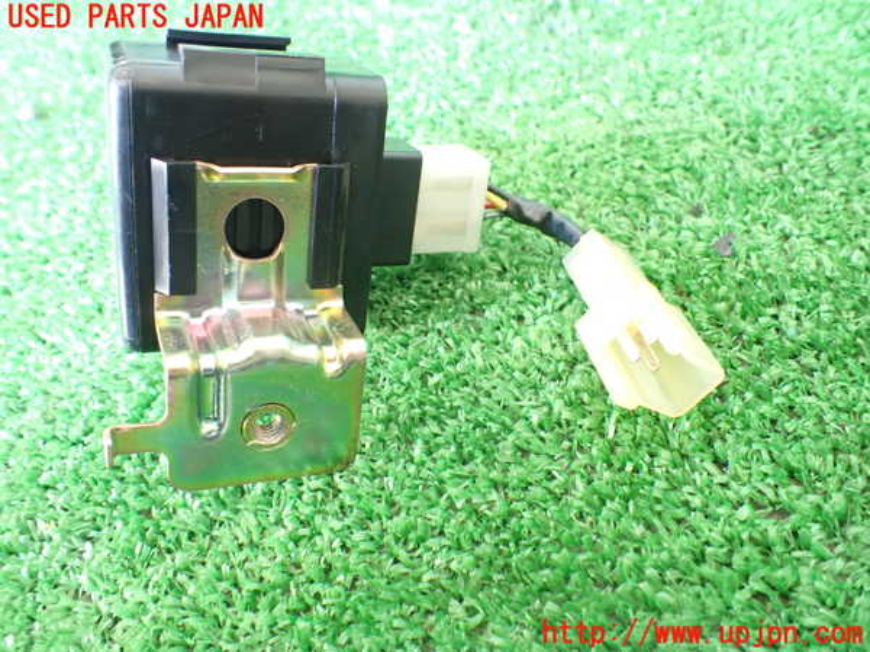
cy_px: 326
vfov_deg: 46.8
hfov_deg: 60.0
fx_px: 754
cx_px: 435
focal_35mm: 30
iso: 800
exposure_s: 1/30
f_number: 2.3
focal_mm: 5.4
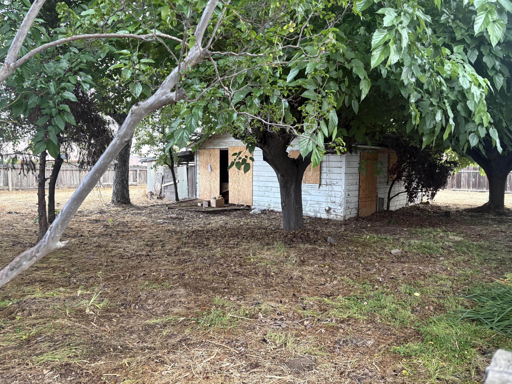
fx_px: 385
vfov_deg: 53.1
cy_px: 192
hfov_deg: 67.3
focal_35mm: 26
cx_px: 256
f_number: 1.6
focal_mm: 5.96
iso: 250
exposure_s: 1/60
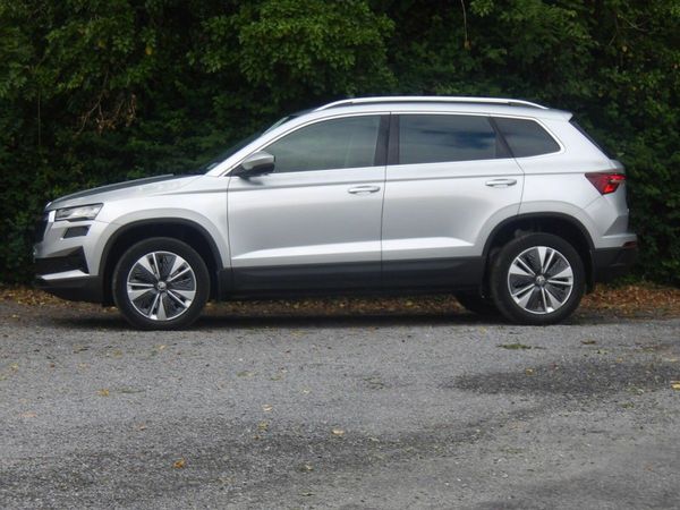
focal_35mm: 108
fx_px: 2122
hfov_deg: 18.2
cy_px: 255
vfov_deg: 13.7
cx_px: 340
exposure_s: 1/131
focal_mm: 19.6
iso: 100
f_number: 6.6
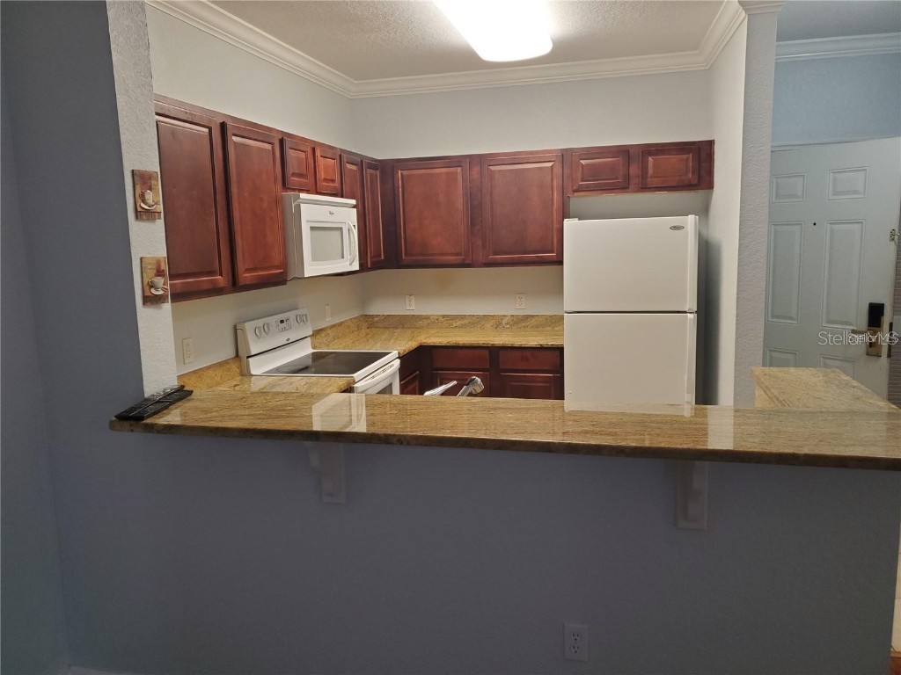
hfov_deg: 67.3
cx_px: 450
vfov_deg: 53.1
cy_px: 338
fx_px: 677
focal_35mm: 26
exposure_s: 1/59
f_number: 1.5
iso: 250
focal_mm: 4.3
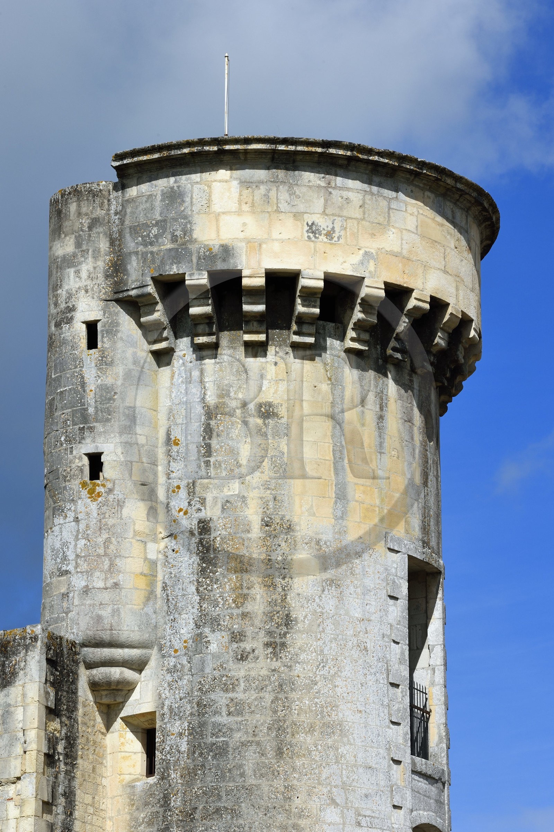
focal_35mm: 135
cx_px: 277
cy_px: 416
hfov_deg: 10.1
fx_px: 3120
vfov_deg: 15.2
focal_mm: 135
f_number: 16
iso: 200
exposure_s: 1/250
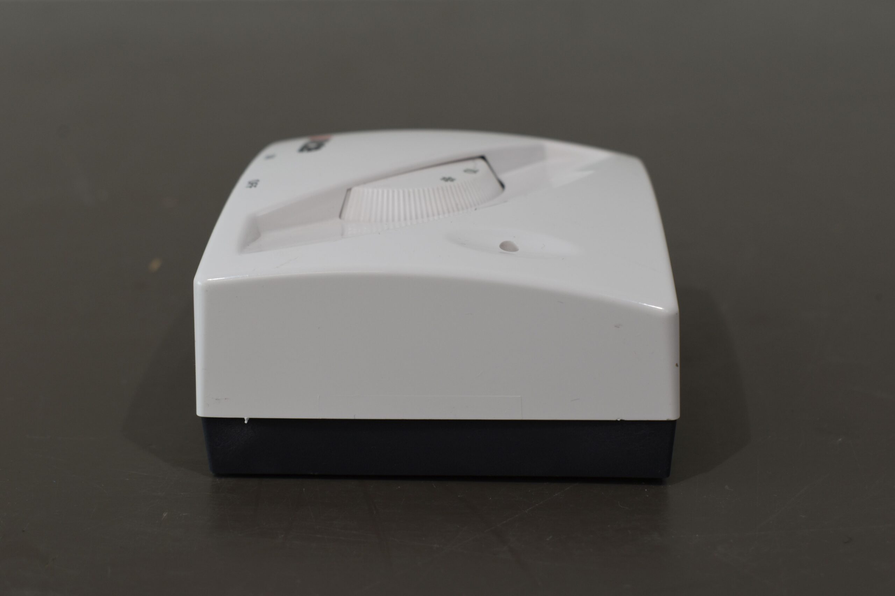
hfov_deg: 35.1
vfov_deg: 23.8
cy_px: 298
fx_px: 1417
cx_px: 448
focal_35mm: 57
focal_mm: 38
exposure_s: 1/60
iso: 220
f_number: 8
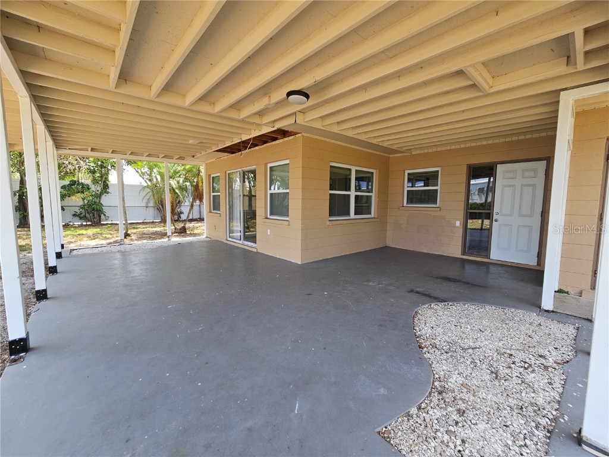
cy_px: 228
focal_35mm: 13
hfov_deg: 106.2
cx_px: 304
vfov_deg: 89.9
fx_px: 229
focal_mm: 2.2
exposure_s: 1/359
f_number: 2.2
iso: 80
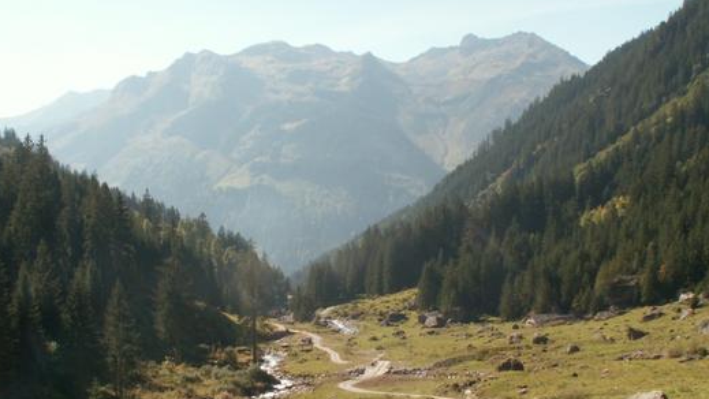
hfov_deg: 43.7
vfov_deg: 25.3
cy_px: 272
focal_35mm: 47
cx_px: 316
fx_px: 884
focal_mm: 5.86
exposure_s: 1/160
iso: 50
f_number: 5.6
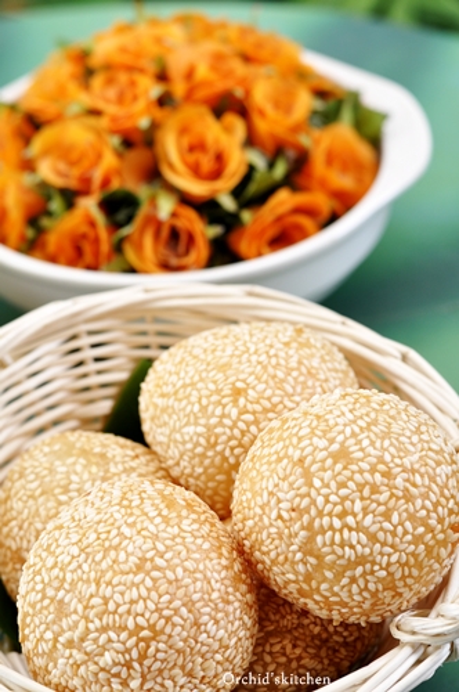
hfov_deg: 18.1
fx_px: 1438
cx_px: 230
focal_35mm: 75
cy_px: 346
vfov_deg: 27.0
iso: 400
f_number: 5
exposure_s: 1/100
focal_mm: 50
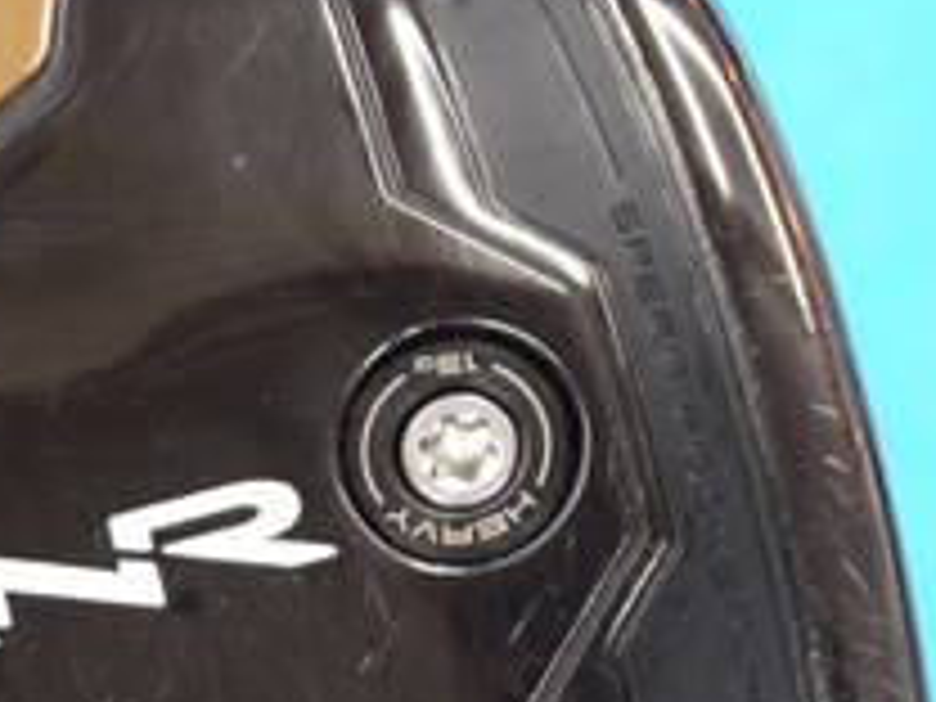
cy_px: 585
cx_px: 76
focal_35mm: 258
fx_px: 6976
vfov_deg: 5.8
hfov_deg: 7.7
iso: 800
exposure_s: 1/50
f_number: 5.6
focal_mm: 42
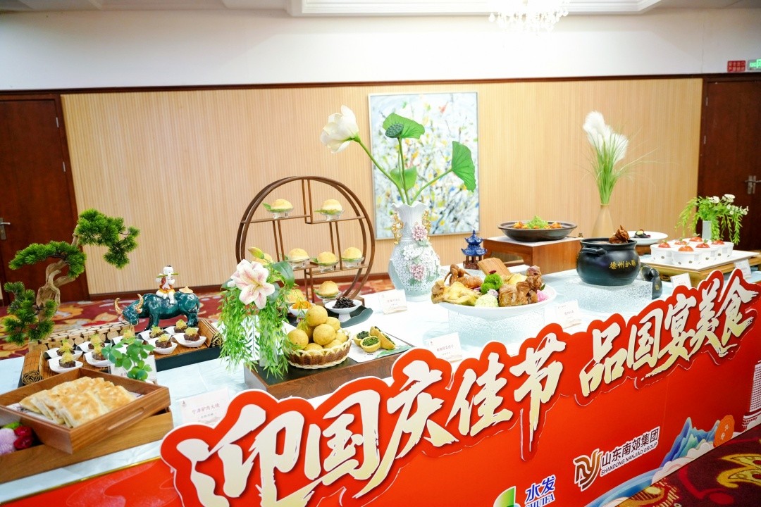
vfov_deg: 50.6
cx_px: 380
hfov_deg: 70.7
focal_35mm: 25
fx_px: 537
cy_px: 254
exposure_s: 1/100
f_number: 2.8
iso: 2000
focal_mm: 25.4
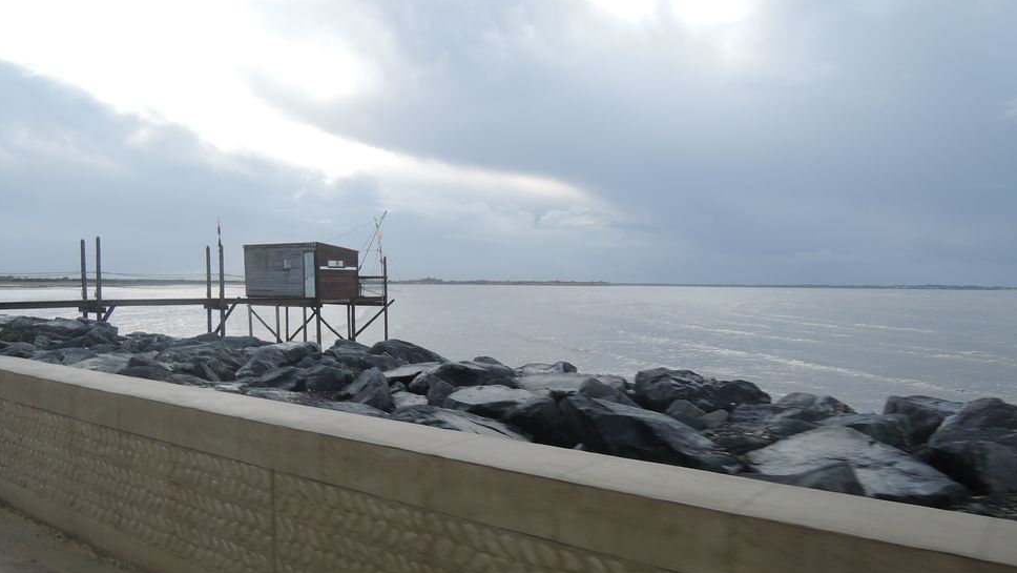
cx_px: 522
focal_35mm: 27
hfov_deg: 69.8
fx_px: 728
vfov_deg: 42.7
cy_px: 340
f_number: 2.8
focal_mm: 5.1
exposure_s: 1/100
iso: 80
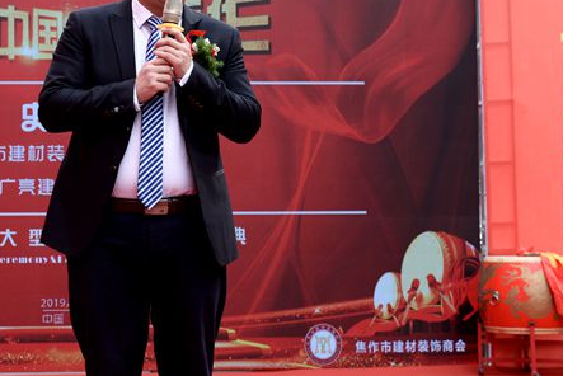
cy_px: 184
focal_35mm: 79
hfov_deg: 25.0
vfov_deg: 17.3
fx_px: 1236
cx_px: 66
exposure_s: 1/160
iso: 200
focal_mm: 35
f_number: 6.3
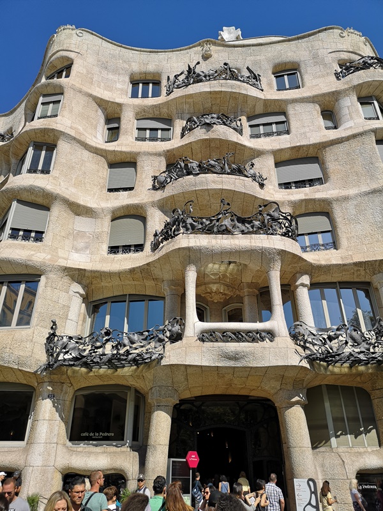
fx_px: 398
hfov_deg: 51.4
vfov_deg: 65.3
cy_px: 256
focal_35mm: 27
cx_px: 192
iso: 50
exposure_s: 1/2681
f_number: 1.8
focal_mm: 3.95
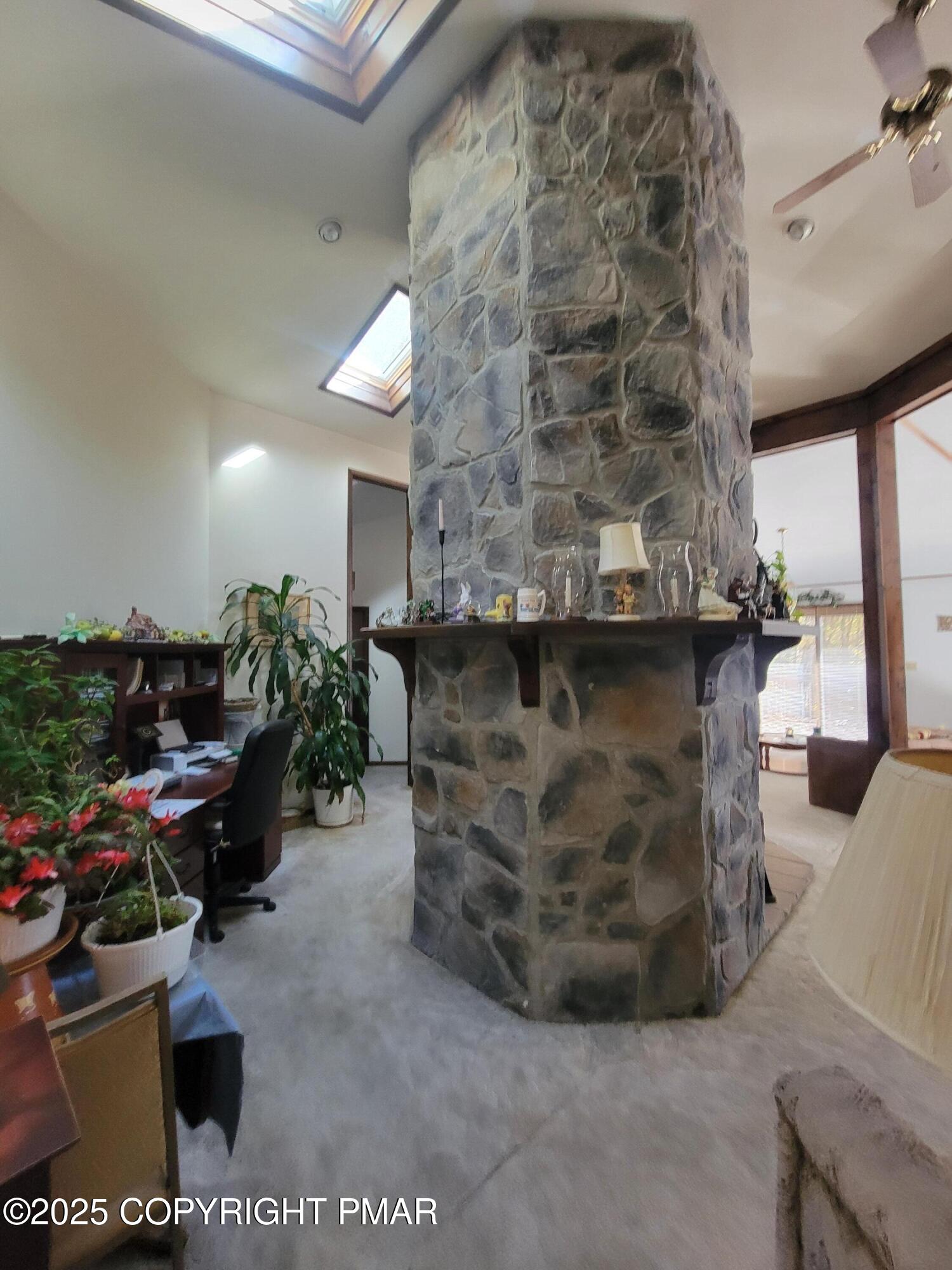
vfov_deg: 106.2
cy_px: 635
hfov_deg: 89.9
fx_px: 477
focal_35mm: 13
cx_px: 476
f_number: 2.2
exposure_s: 1/30
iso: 320
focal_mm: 2.2
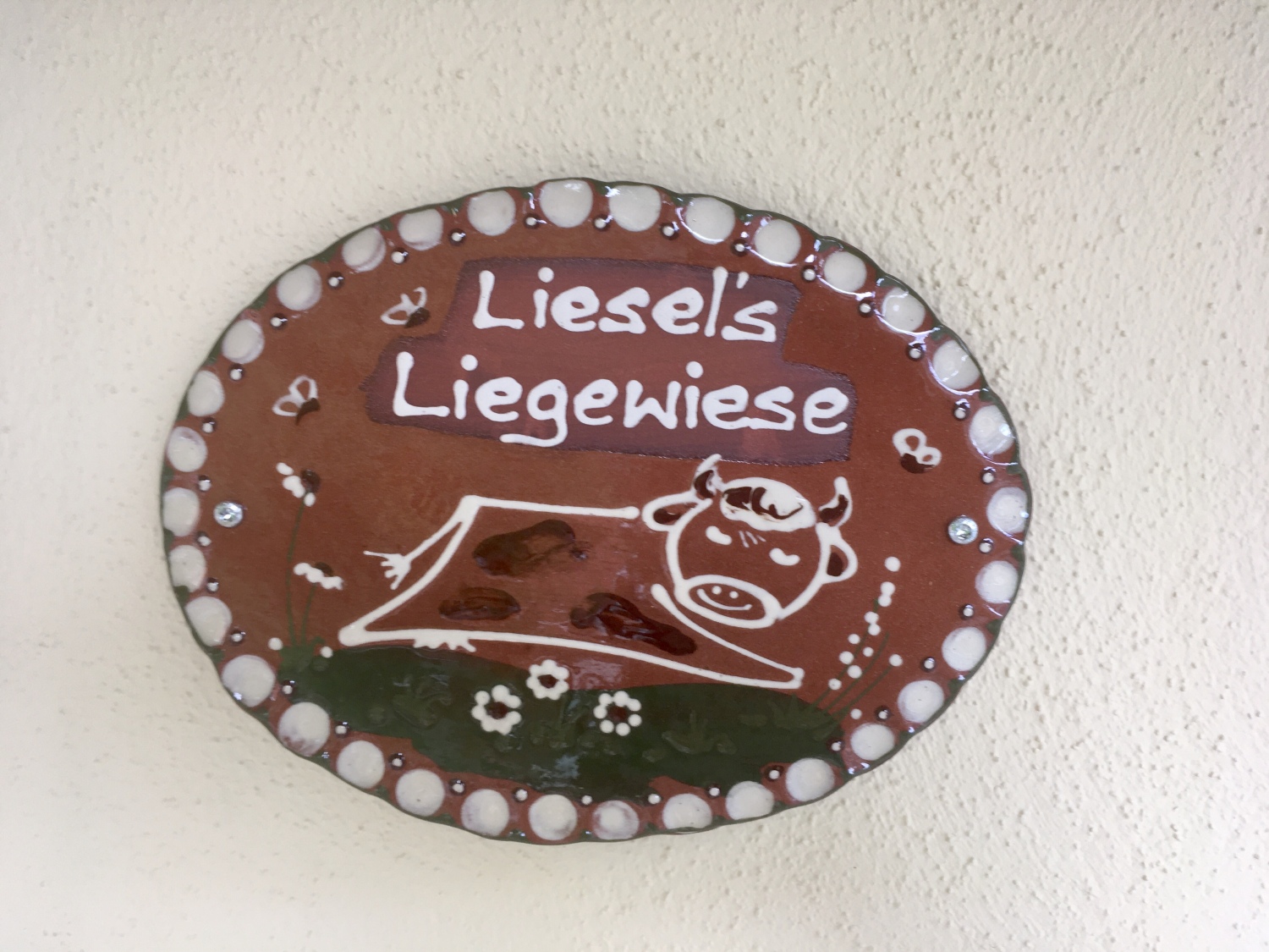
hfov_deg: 61.7
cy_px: 476
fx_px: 1063
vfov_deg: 48.2
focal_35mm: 29
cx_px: 634
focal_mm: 4.15
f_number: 2.2
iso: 25
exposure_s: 1/50
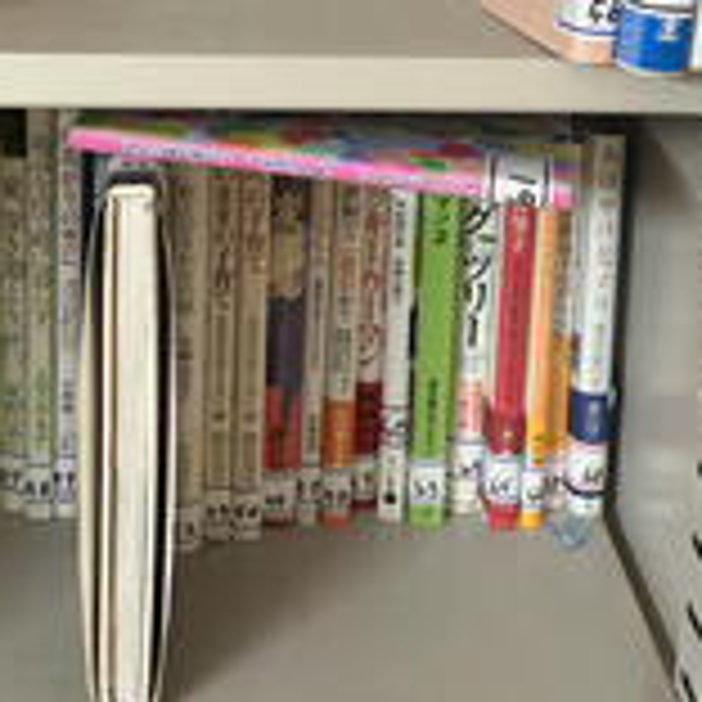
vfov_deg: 27.0
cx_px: 243
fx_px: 1400
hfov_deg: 28.0
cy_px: 40
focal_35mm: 61
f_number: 1.8
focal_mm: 3
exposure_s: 1/40
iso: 200
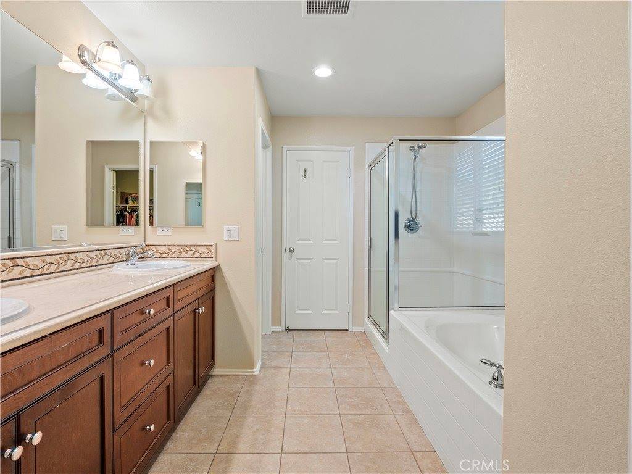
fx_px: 329
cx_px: 316
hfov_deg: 87.8
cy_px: 237
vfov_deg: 71.6
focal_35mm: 18
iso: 200
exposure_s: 1/1.67
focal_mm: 9
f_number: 9
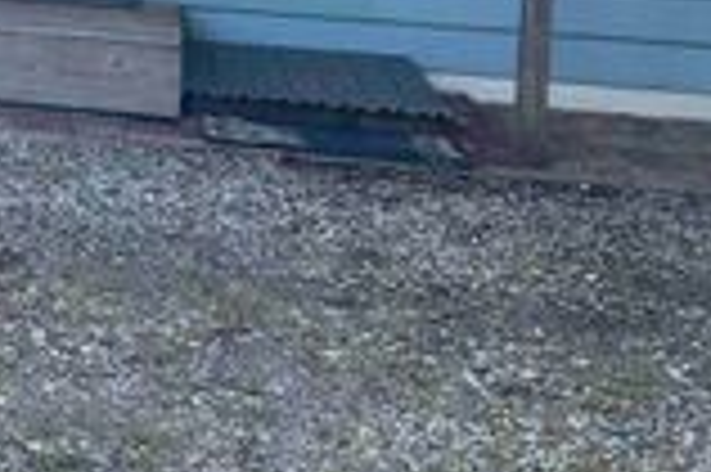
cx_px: -279
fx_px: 1559
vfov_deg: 16.4
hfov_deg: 22.3
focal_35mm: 79
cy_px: -124
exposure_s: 1/850
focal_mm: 6.86
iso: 80
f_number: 1.78
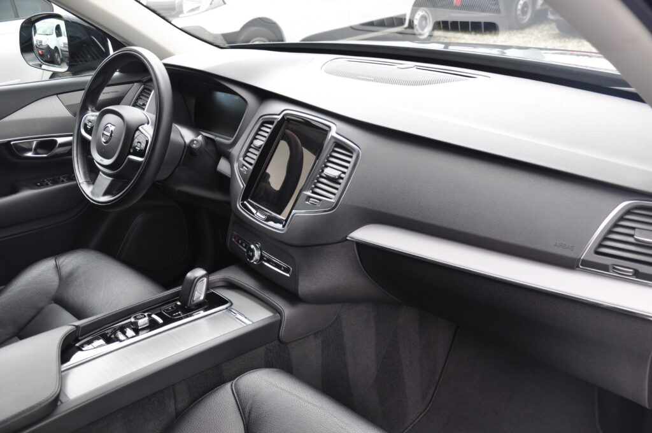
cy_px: 216
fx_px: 597
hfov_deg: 57.3
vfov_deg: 39.9
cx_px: 326
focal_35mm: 33
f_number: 4.5
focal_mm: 22
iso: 400
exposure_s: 1/80
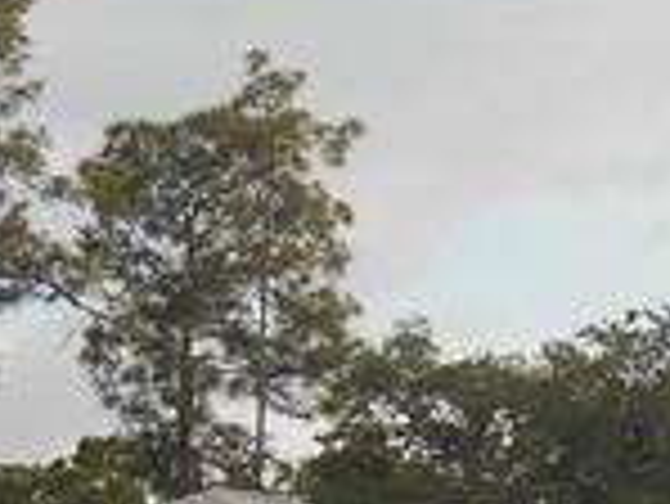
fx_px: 4649
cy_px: 724
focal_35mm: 240
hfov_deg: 8.2
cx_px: 679
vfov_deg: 6.1
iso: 80
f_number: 3.7
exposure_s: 1/80
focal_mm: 6.3
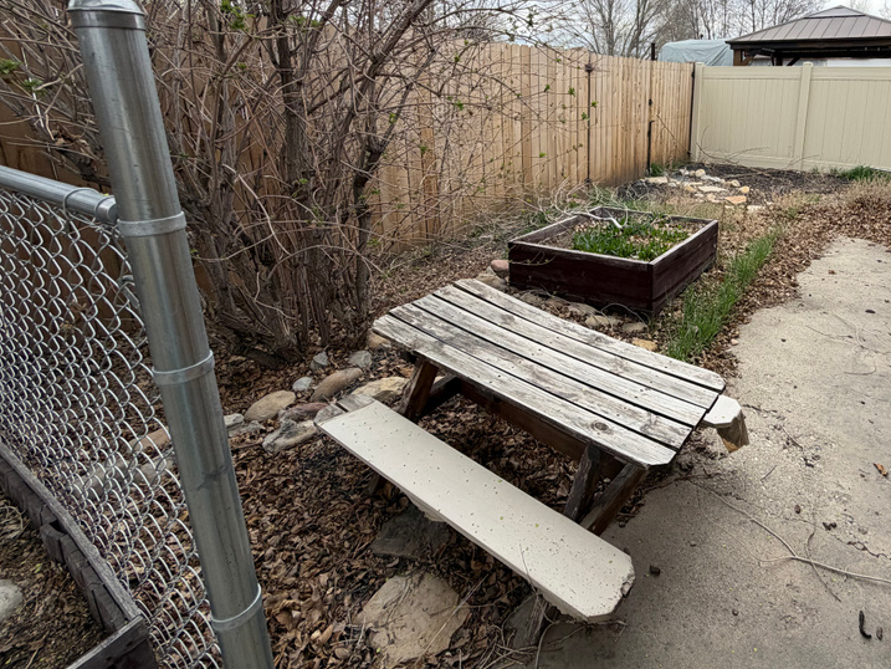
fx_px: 515
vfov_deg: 63.6
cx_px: 630
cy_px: 203
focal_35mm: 20
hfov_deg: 77.6
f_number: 2.2
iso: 40
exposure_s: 1/579
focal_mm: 2.22
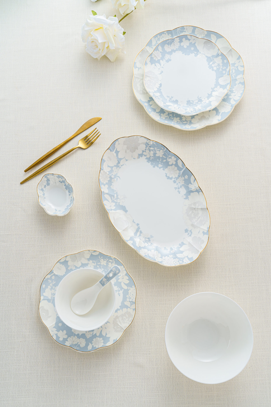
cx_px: 136
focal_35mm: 37
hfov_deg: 35.9
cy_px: 204
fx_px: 418
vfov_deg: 51.9
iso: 100
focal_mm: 37
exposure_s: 1/125
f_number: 13
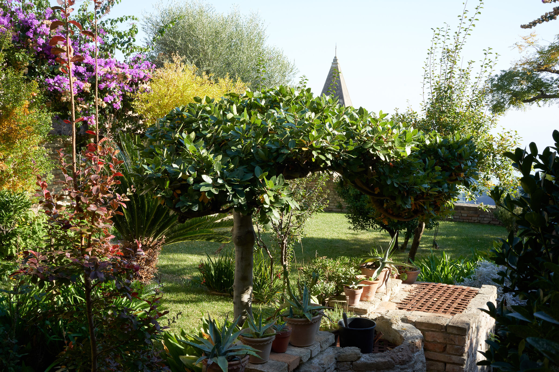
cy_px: 186
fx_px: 621
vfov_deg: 33.4
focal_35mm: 40
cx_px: 280
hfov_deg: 48.5
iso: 640
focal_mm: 40
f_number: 16
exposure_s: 1/125
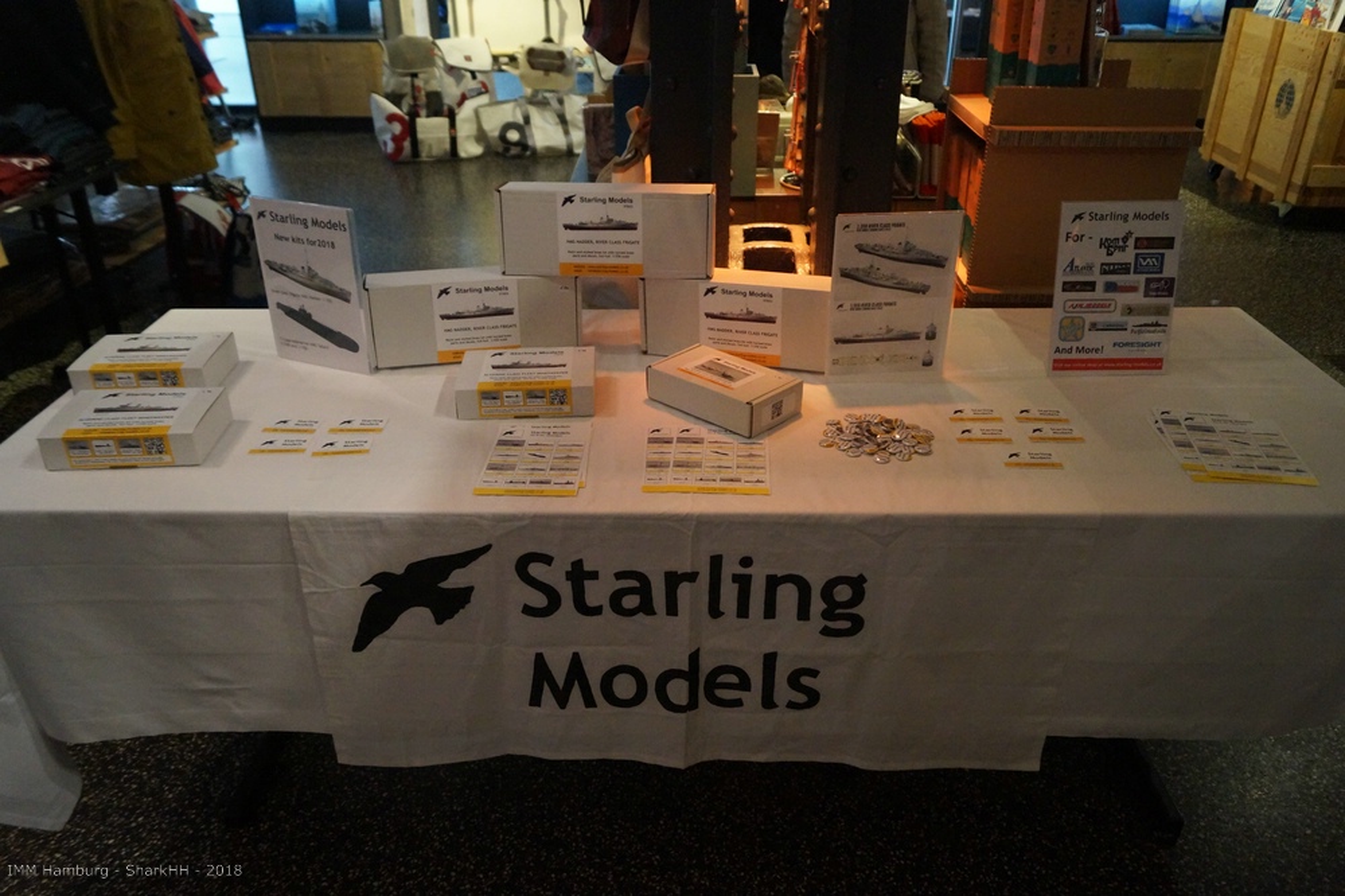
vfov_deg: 47.9
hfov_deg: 67.4
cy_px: 448
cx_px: 672
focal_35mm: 27
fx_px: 1008
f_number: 3.5
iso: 3200
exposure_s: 1/160
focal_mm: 18
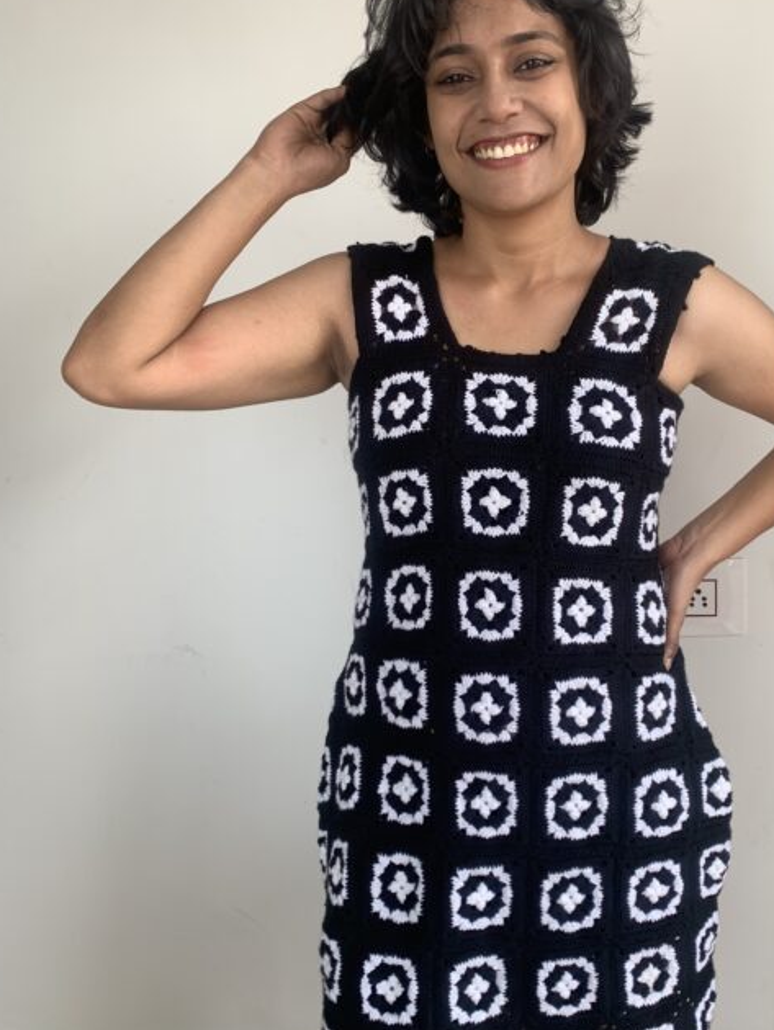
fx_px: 983
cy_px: 500
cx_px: 468
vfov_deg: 55.3
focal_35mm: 33
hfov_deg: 42.7
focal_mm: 4.25
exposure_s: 1/100
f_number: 1.8
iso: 40
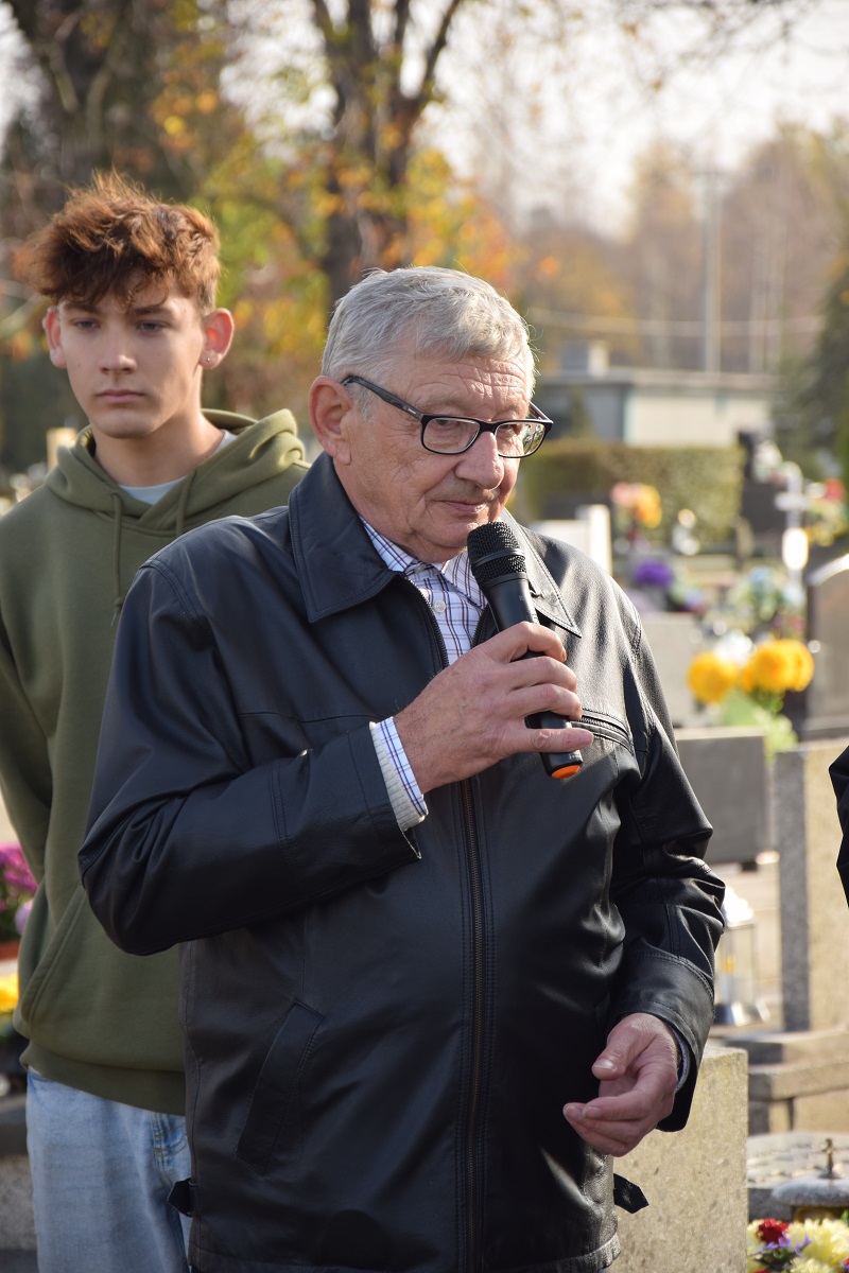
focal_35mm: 158
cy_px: 636
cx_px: 424
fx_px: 5571
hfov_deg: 8.7
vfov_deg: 13.0
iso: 100
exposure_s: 1/160
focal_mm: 105
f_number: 5.6
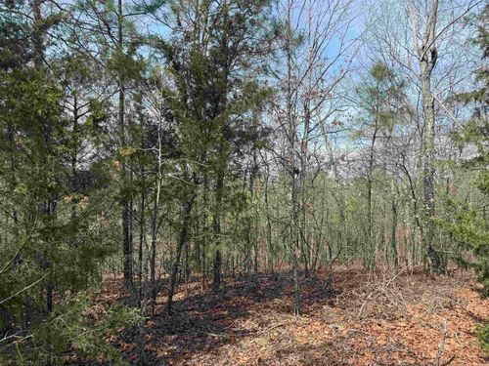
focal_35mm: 24
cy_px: 183
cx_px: 244
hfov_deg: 71.6
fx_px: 339
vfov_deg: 56.8
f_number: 1.78
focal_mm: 6.76
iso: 80
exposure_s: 1/1901
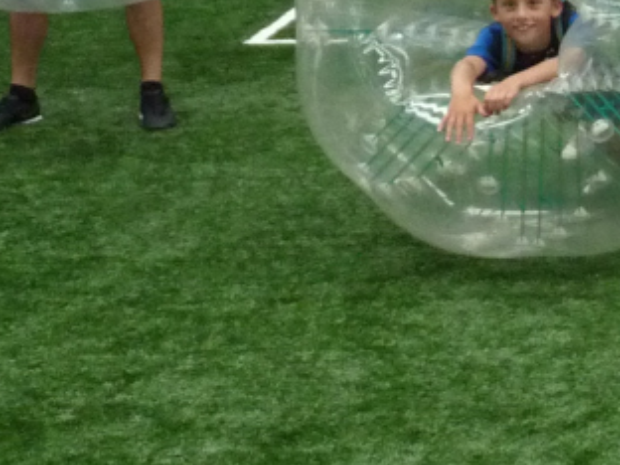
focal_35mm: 121
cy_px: -26
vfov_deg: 12.1
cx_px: 1027
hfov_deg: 14.7
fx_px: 2167
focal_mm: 4.9
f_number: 2.8
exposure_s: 1/320
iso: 400
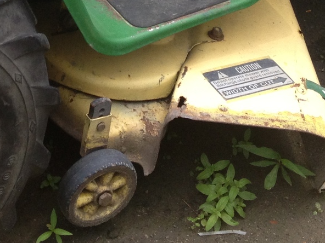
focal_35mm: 121
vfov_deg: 11.5
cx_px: 55
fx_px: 1136
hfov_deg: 16.1
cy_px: -166
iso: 64
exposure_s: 1/690
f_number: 2.4
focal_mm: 4.28
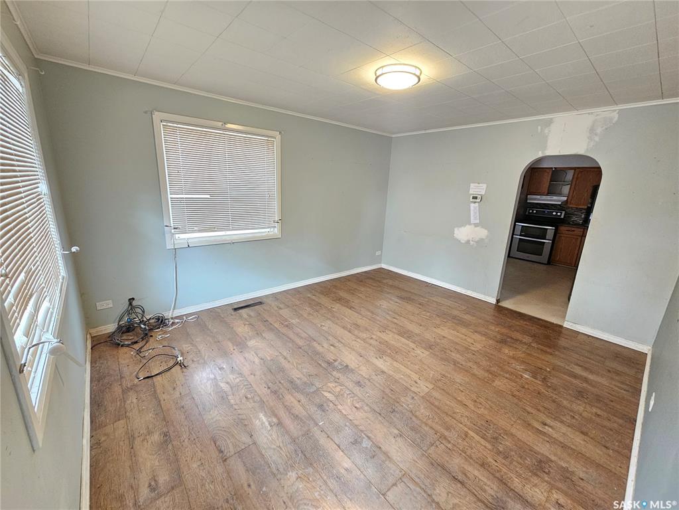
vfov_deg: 89.9
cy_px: 255
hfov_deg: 106.2
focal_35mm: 13
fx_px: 255
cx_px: 340
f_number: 2.2
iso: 400
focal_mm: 2.2
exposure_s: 1/30
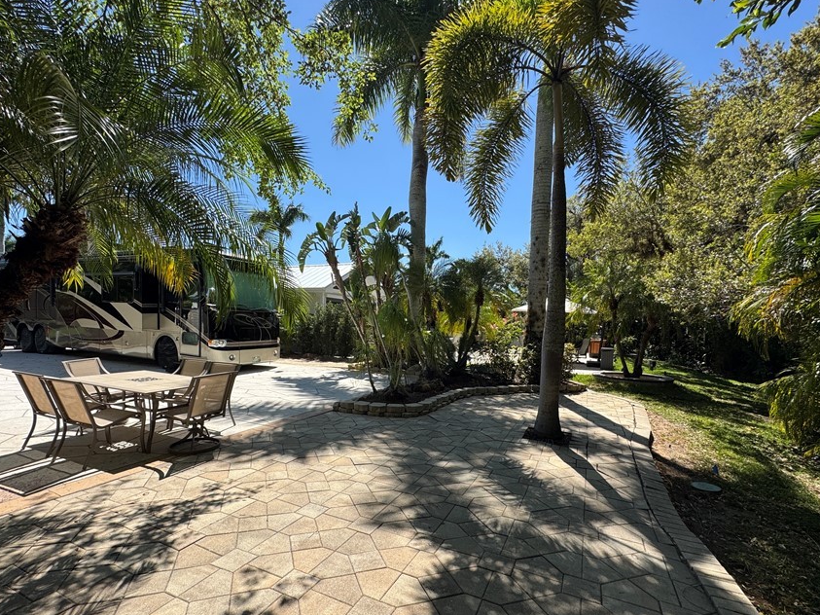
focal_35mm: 17
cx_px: 398
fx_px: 403
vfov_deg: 74.5
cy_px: 338
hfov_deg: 91.0
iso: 50
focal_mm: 2.22
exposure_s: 1/1637
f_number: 2.2
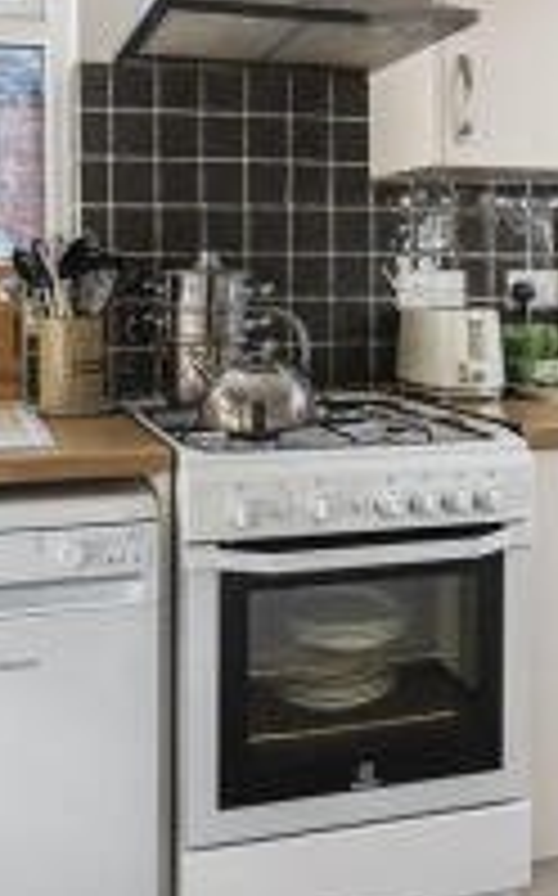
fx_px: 981
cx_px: 198
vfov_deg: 47.9
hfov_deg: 31.6
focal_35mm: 40
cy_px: 268
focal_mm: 16.5
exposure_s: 1/50
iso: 250
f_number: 8
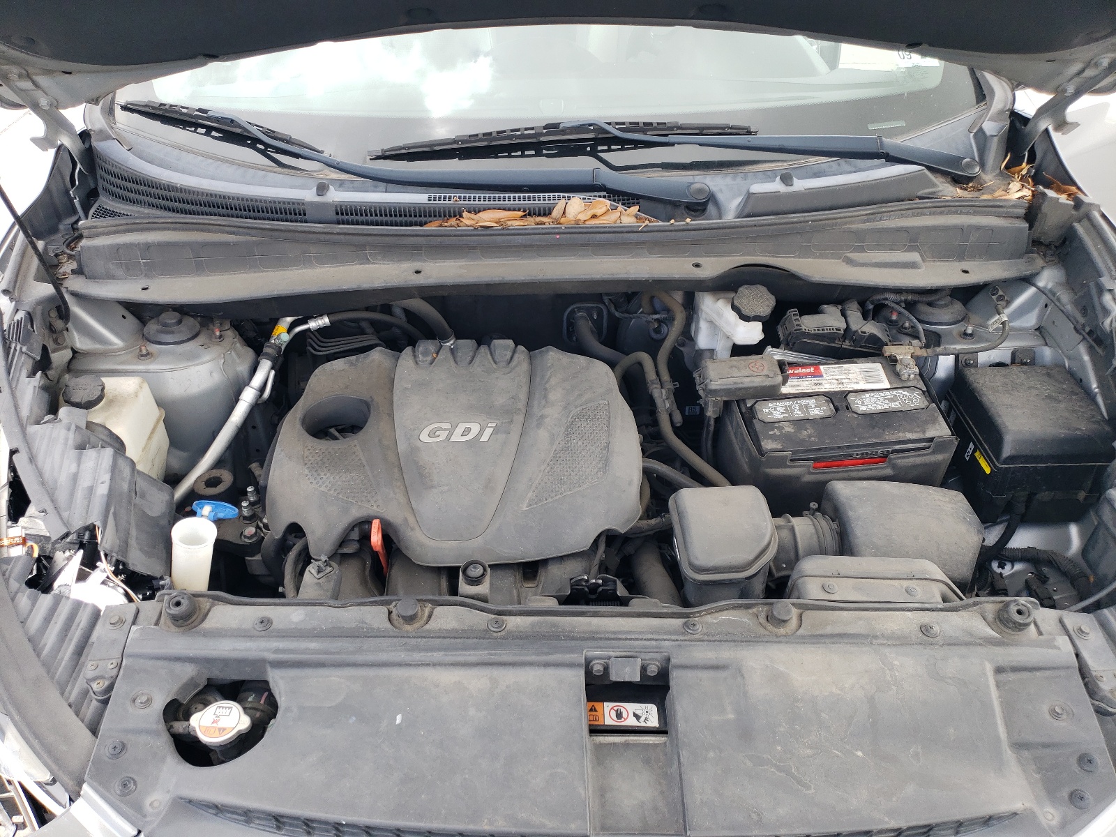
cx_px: 558
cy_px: 418
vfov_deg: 53.1
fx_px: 838
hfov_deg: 67.3
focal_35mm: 26
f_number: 1.5
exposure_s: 1/256
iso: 50
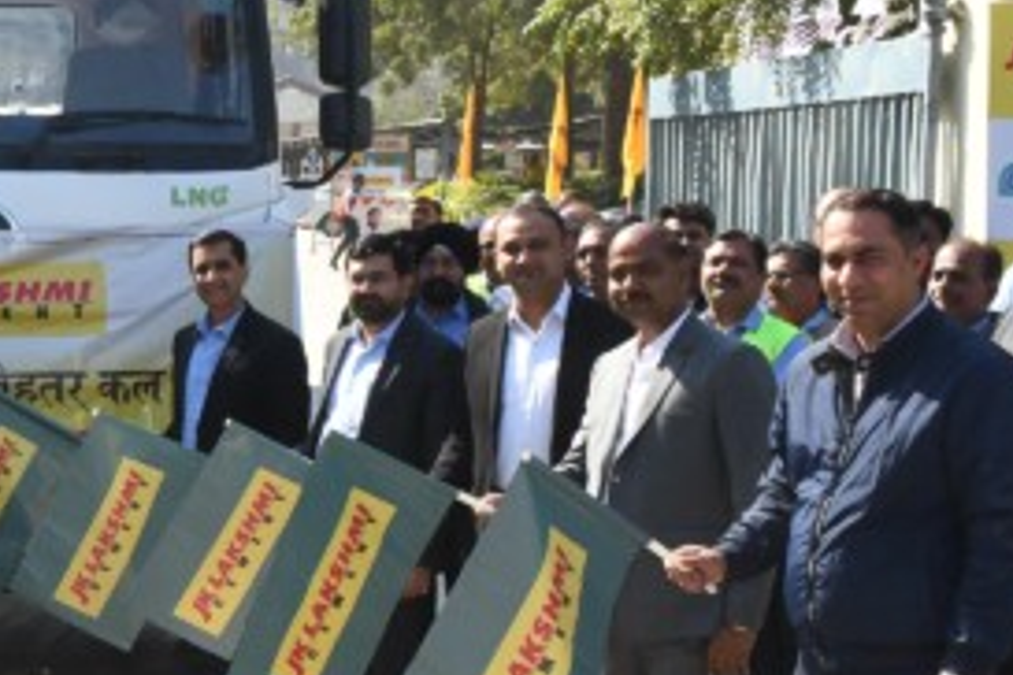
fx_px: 2363
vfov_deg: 16.3
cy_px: 300
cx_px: -137
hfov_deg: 22.6
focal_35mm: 84
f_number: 13
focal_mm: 22
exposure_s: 1/125
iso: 500
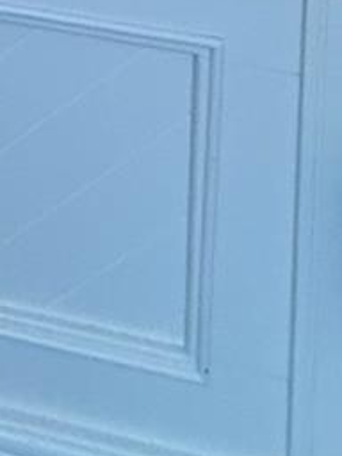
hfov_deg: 13.5
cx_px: -442
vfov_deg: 14.0
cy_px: -691
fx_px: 1107
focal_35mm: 84
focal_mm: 2.22
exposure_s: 1/60
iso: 250
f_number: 2.2
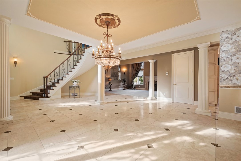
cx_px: 120
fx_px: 104
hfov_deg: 98.5
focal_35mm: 16
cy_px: 80
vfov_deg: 75.5
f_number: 8
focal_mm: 15.5
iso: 400
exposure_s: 1/4
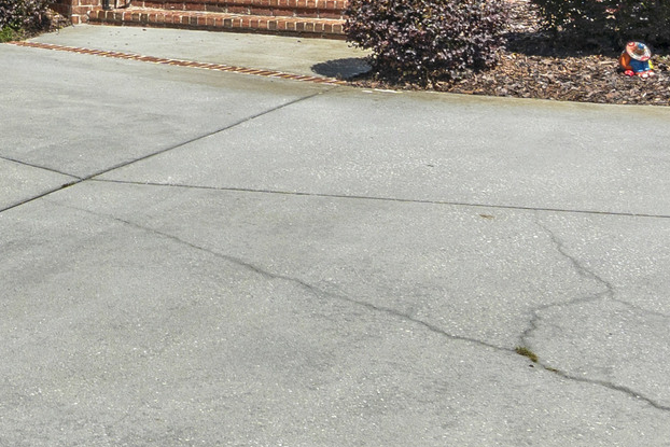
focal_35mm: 81
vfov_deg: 15.7
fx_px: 1516
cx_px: -43
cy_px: -169
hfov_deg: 23.6
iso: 100
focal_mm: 11
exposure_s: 1/1000
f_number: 7.1
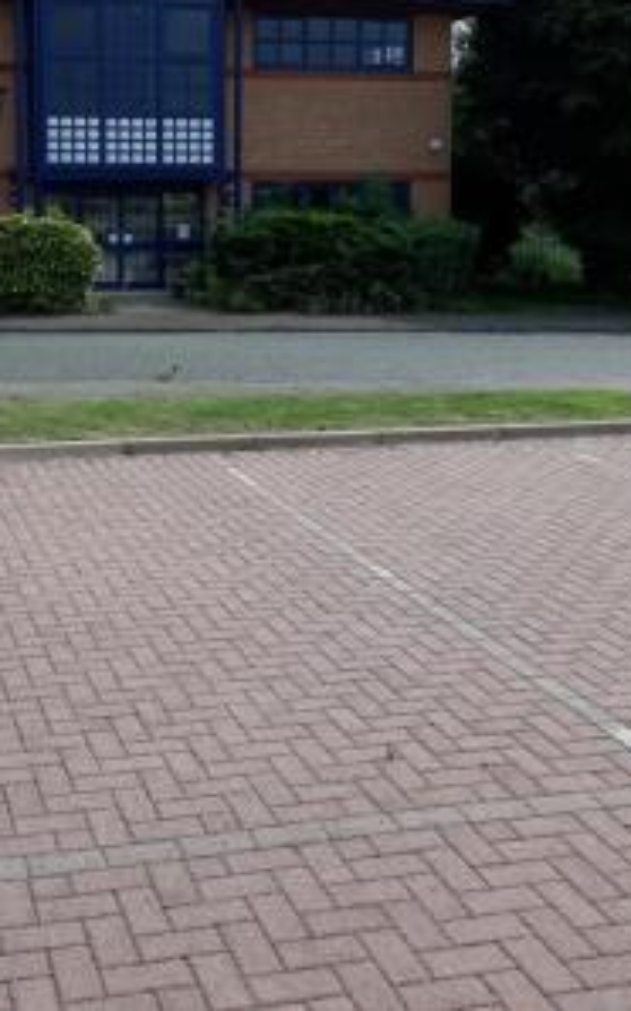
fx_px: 1157
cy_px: 273
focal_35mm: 42
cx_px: 95
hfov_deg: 29.6
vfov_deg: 45.8
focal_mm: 3.71
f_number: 1.7
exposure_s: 1/1377
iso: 40
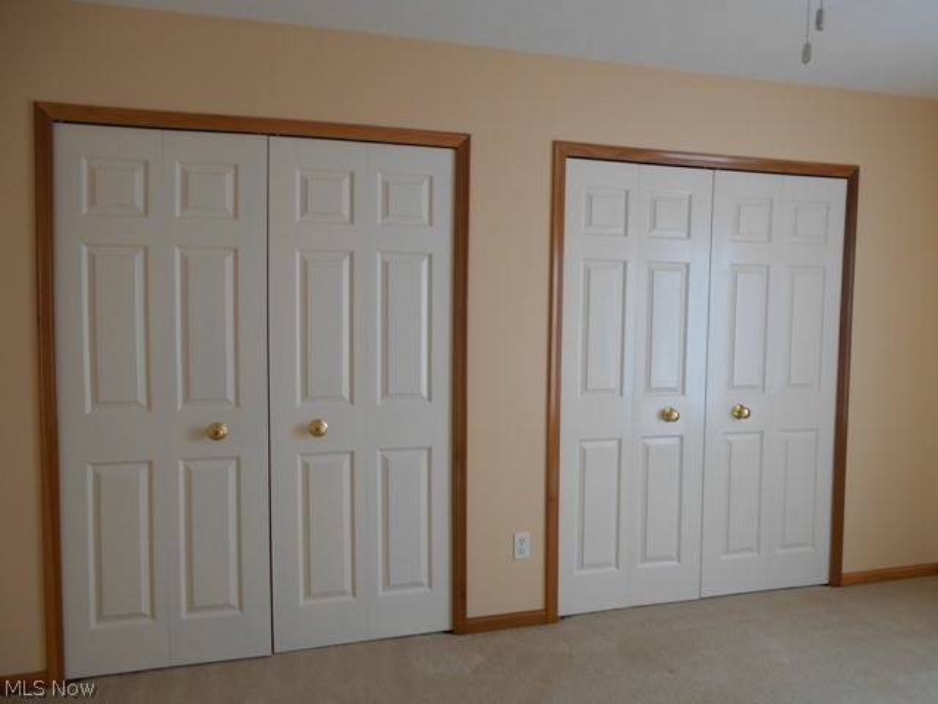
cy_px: 352
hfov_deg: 67.3
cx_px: 469
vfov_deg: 53.1
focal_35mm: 26
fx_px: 705
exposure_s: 1/30
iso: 110
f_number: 3.2
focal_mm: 4.6
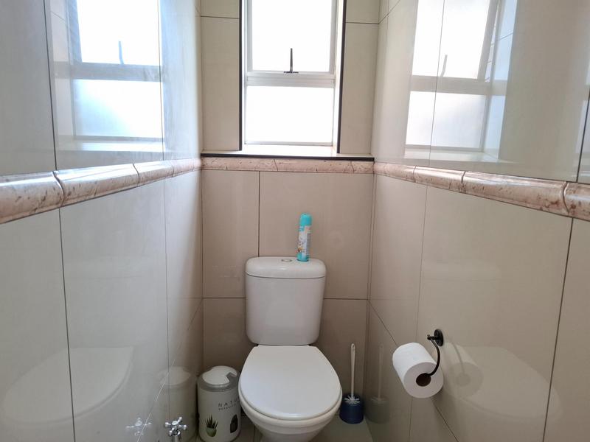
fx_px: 392
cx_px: 295
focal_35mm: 23
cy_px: 221
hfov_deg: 73.9
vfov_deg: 58.9
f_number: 1.8
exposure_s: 1/100
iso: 160
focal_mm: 5.54
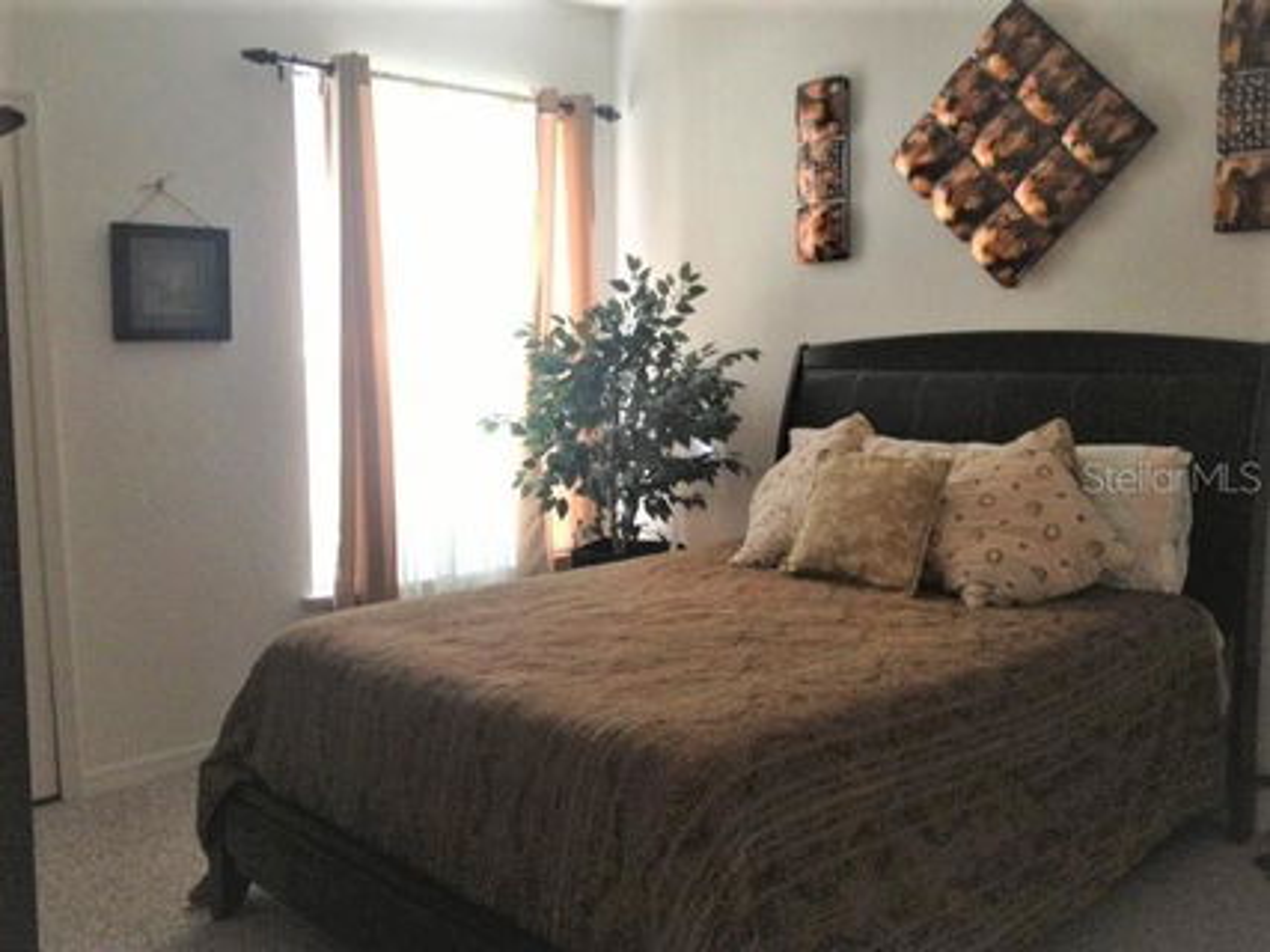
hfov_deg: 52.6
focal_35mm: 35
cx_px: 635
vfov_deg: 40.7
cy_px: 476
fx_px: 1284
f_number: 2.4
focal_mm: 4.28
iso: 200
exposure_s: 1/20
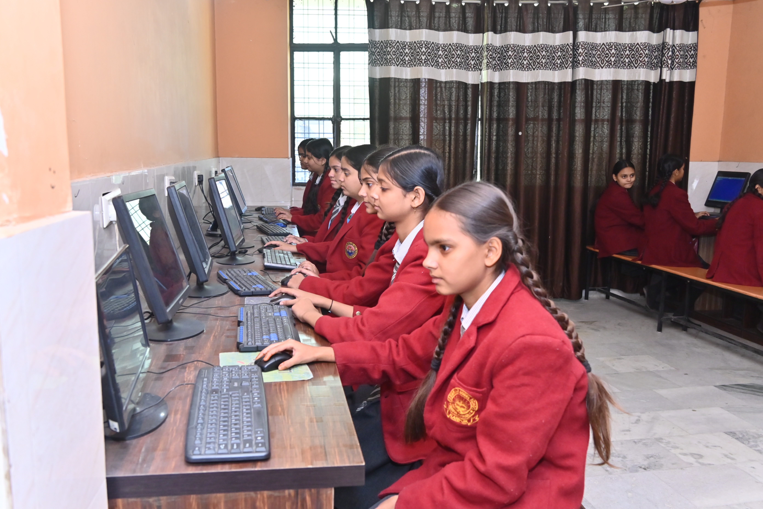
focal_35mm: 32
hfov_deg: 58.3
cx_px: 382
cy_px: 254
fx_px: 683
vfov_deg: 40.8
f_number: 5
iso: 800
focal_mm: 21.5
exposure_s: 1/160
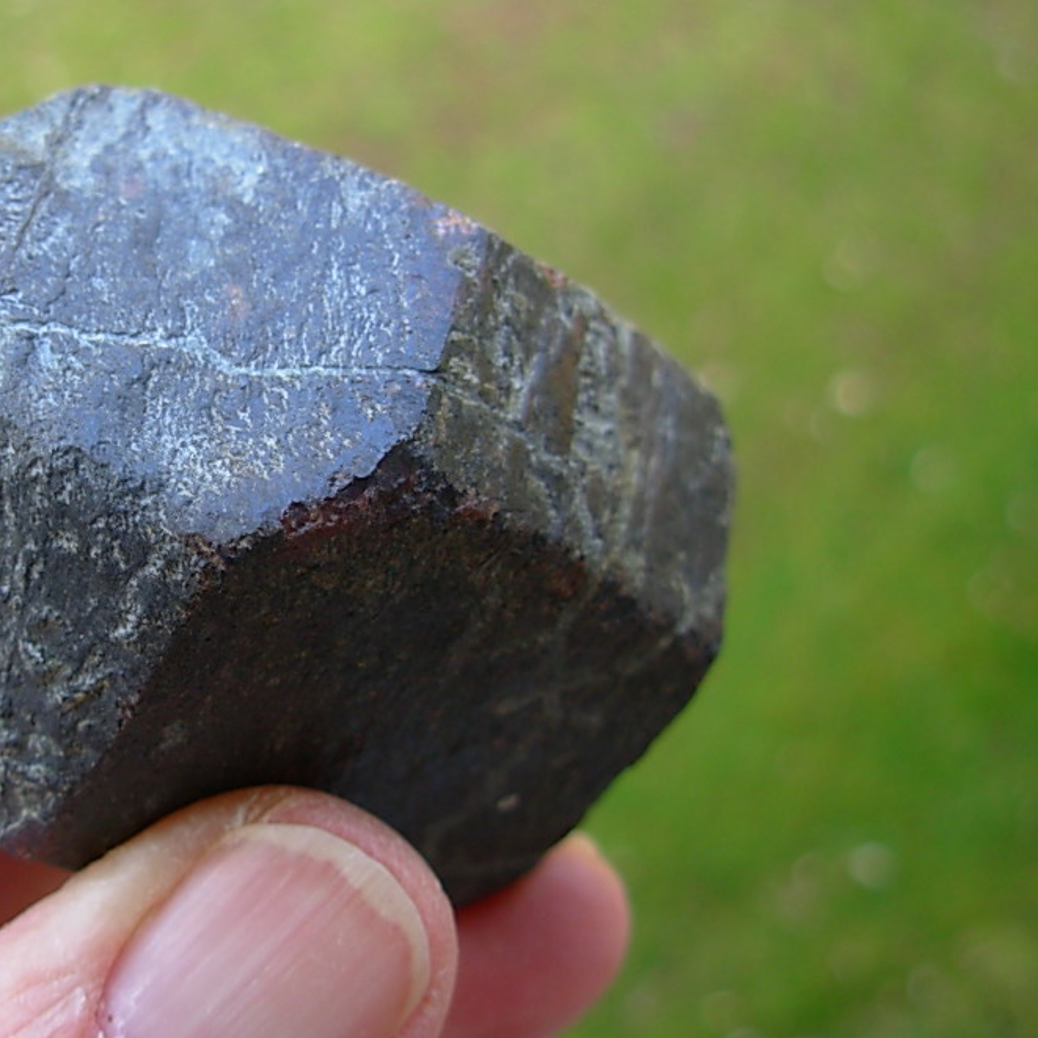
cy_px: 471
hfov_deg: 32.1
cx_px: 242
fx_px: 1764
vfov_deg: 32.8
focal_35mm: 52
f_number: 2.9
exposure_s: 1/117
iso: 50
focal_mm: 6.3
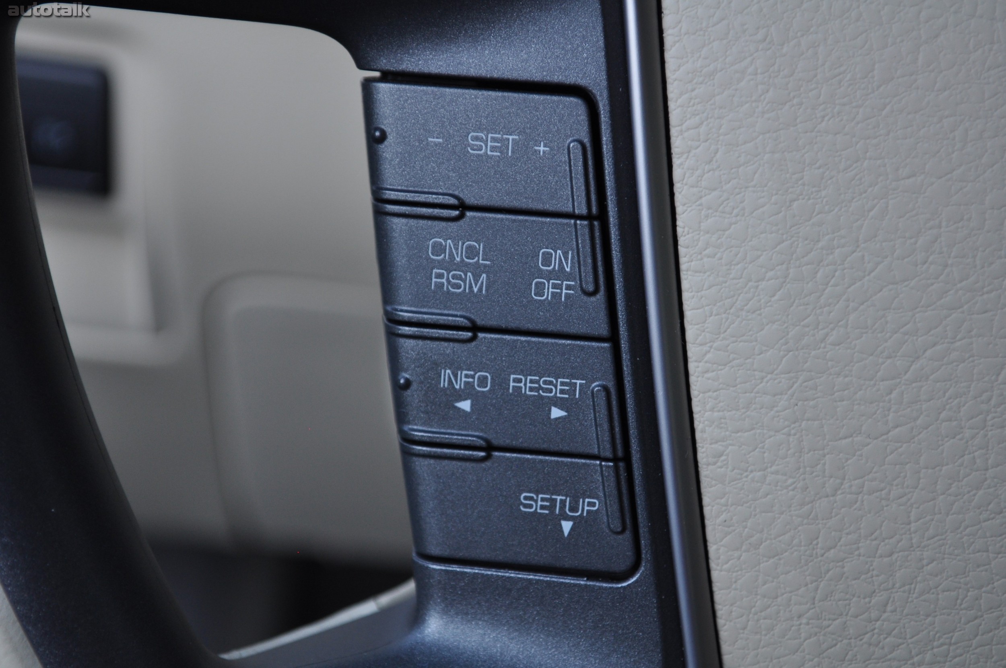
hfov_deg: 24.6
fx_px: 2303
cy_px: 334
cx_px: 503
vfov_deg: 16.5
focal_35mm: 82
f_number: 5.6
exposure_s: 1/100
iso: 400
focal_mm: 55
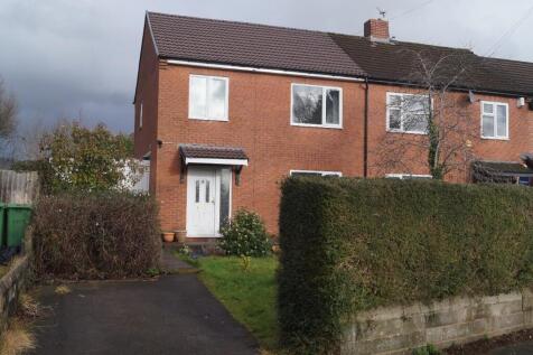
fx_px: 577
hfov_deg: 49.6
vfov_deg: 34.2
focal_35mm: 39
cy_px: 178
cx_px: 266
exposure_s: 1/320
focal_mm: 26
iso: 100
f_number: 5.6
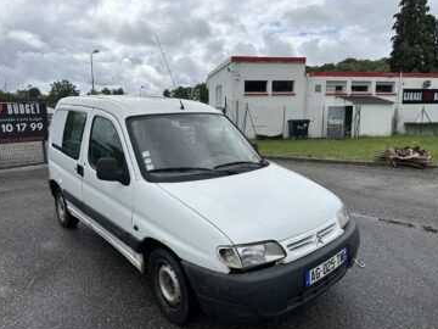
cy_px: 165
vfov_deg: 54.9
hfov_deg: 69.4
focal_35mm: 25
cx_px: 223
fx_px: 316
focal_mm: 6.86
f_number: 1.78
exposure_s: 1/7042
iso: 80
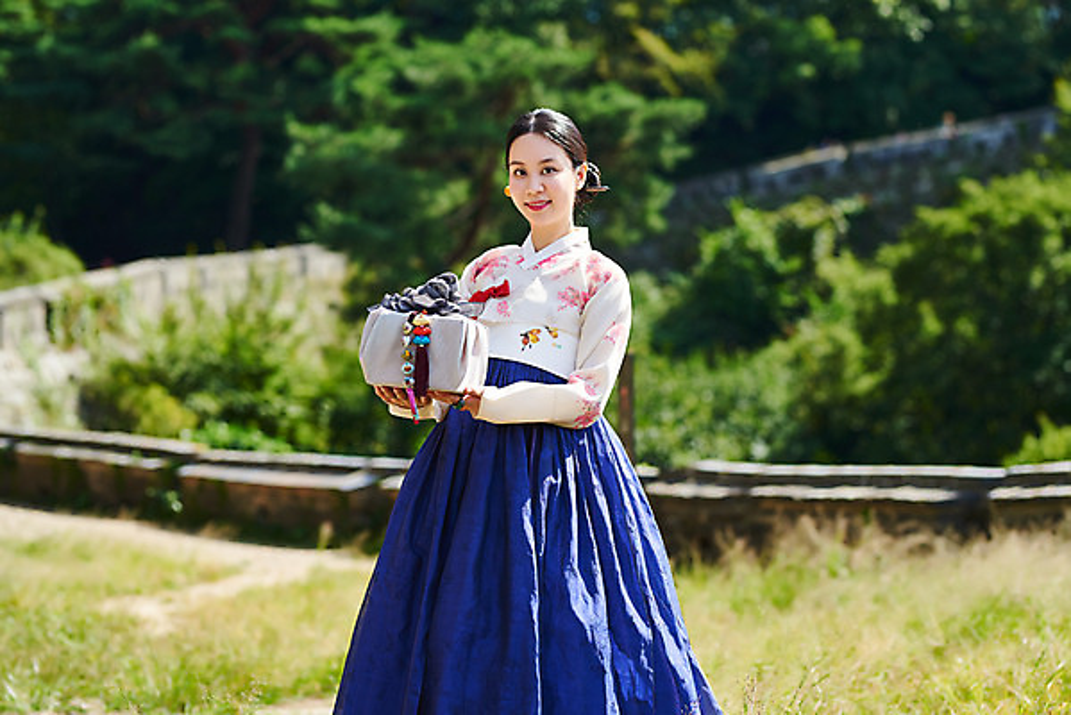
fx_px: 2530
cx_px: 536
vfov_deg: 16.1
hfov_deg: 23.9
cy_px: 358
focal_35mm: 85
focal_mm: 85
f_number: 2.8
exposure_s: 1/1000
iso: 160
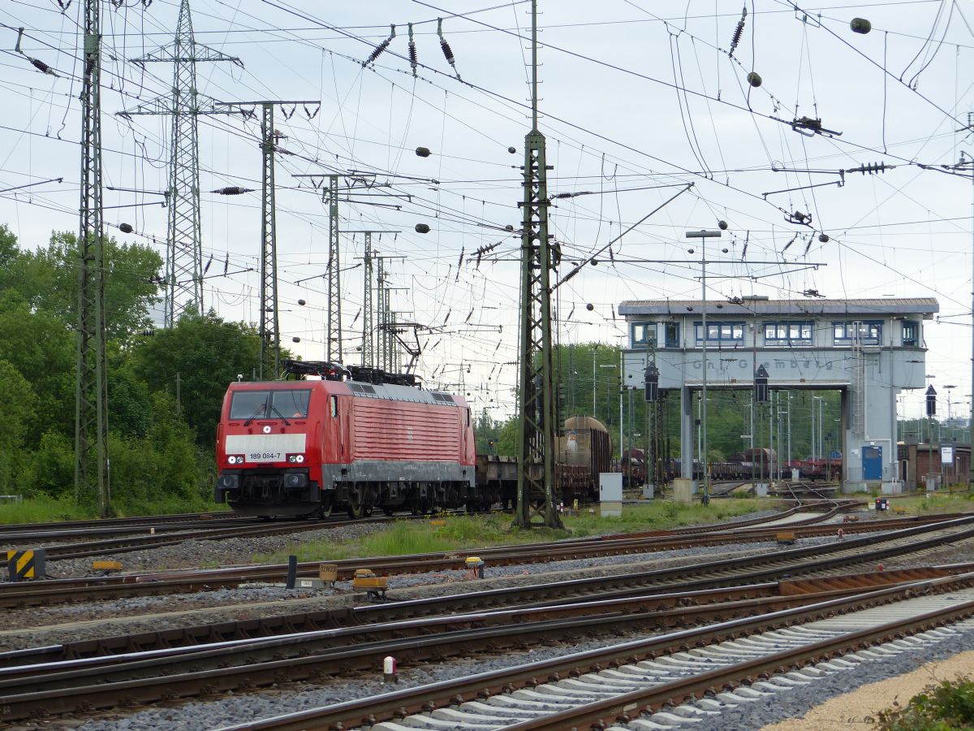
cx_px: 487
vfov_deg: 13.6
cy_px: 366
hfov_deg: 18.0
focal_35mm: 109
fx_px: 3067
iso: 125
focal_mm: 19.6
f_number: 2.8
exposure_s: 1/500
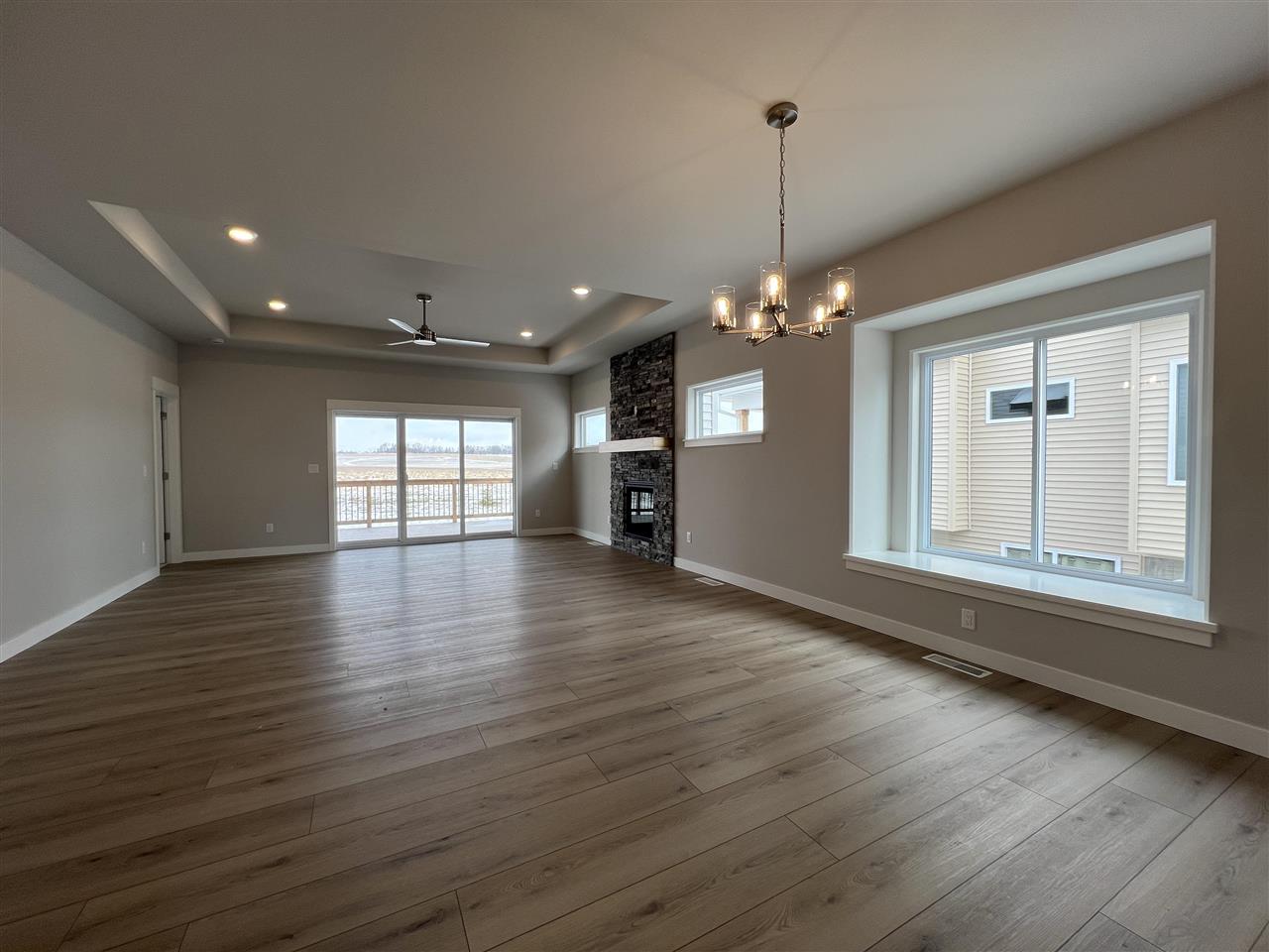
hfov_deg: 106.2
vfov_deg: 89.9
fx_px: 477
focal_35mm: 13
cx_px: 634
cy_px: 476
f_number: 1.8
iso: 40
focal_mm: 1.57
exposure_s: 1/120
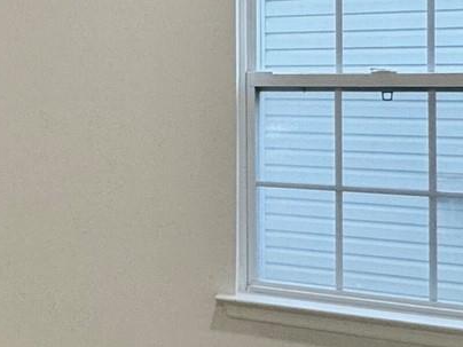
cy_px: 82
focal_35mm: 71
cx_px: -360
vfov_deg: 20.5
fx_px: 950
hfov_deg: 20.2
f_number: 2.2
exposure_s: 1/120
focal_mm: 2.22
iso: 160
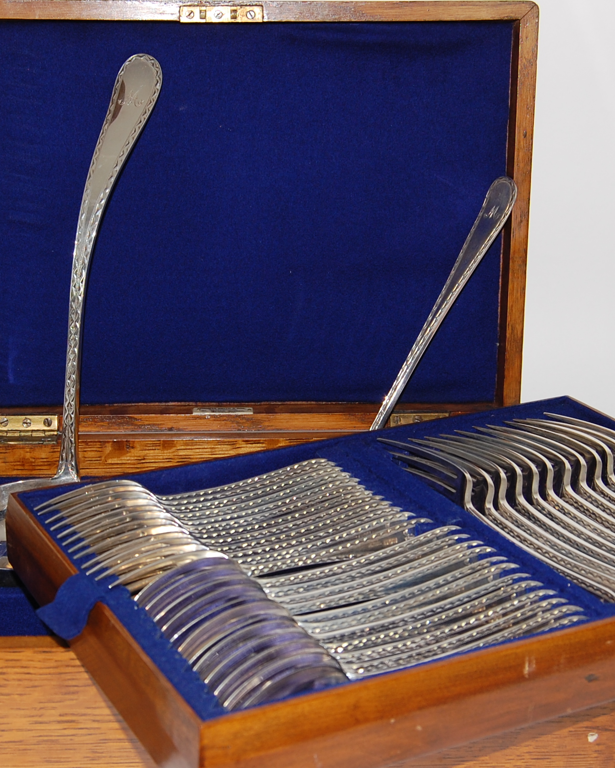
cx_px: 233
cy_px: 396
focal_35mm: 63
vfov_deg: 30.0
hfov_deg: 24.1
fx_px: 1434
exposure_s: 1/125
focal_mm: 24
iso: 200
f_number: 5.6
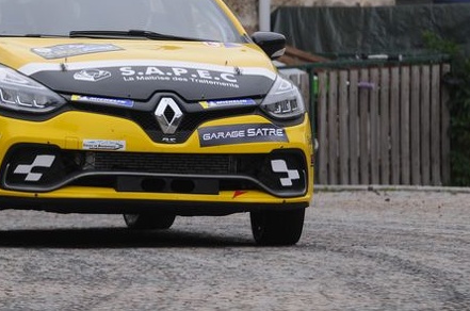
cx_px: 107
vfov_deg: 2.4
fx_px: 7373
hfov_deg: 3.6
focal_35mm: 566
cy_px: 32
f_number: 16
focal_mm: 210
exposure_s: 1/800
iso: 320
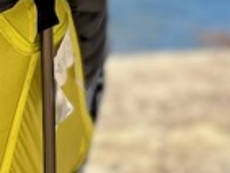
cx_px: 117
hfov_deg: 15.0
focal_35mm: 131
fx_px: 871
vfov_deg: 10.8
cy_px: -103
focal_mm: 6.86
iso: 80
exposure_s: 1/2882
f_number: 1.78
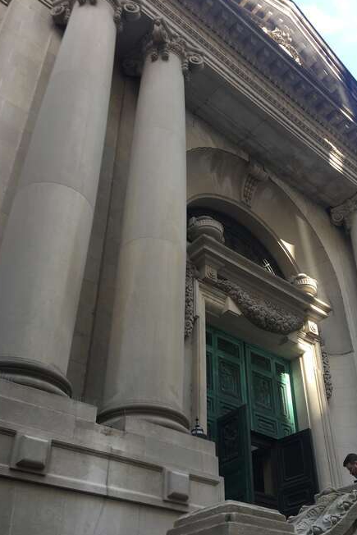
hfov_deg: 35.6
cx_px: 235
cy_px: 278
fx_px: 550
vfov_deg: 51.9
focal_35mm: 37
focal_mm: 4.15
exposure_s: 1/150
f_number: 2.2
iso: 25
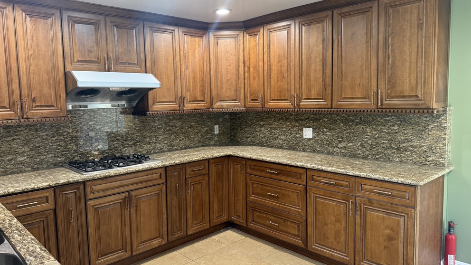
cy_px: 129
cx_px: 231
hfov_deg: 69.9
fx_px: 337
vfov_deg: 42.9
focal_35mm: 27
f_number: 1.78
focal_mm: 6.76
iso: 200
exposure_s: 1/65
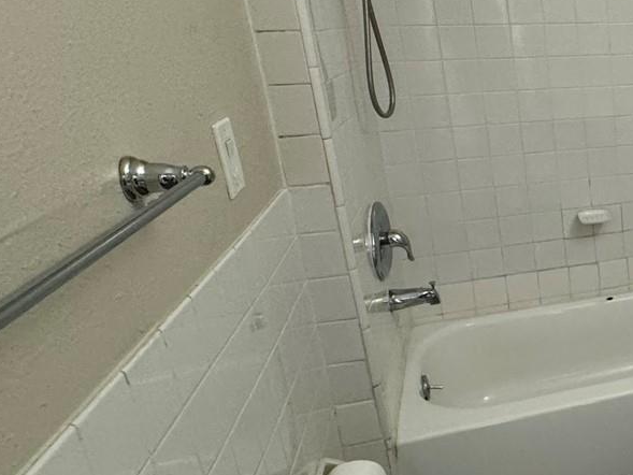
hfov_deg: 36.9
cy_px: 216
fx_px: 695
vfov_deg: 37.7
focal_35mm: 38
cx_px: 767
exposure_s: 1/60
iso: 500
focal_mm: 2.22
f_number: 2.2
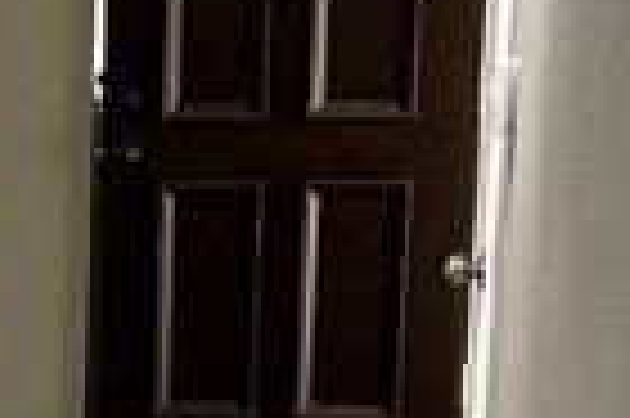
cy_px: 544
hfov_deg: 15.2
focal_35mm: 124
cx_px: -342
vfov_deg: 10.8
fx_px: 2167
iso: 200
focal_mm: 5.7
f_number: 1.5
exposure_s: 1/60
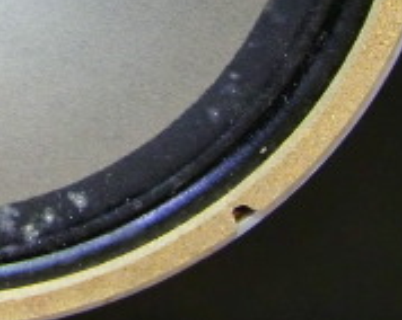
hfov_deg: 16.0
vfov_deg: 12.6
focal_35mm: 116
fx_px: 1379
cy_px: -169
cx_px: -75
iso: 400
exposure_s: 1/25
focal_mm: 5.8
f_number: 2.7
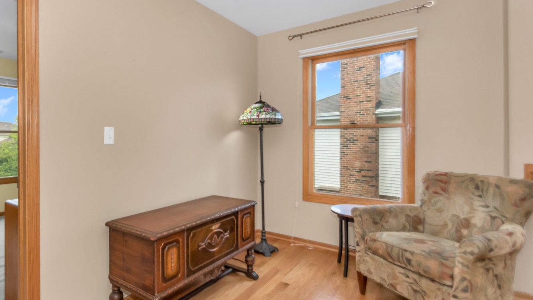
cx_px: 218
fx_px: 269
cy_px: 134
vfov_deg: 58.2
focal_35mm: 19
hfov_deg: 88.6
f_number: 8
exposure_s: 1/500
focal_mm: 10
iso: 400
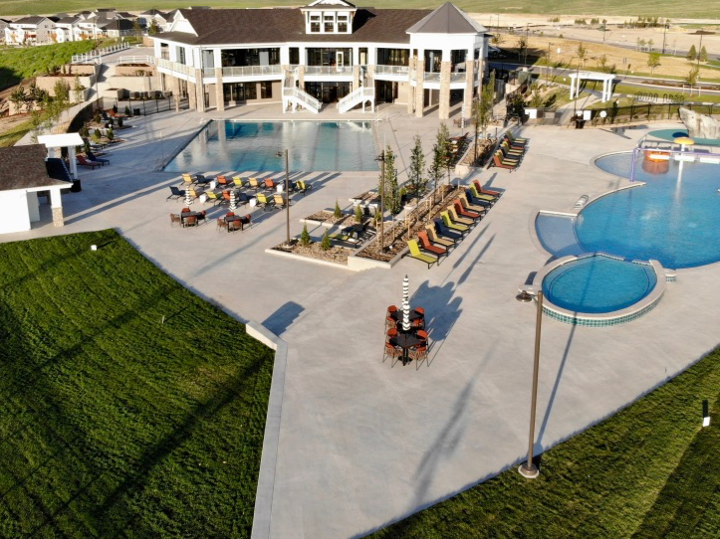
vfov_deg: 41.4
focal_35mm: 34
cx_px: 354
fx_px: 707
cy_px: 197
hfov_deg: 54.0
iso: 100
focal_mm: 4.5
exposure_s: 1/546
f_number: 2.8
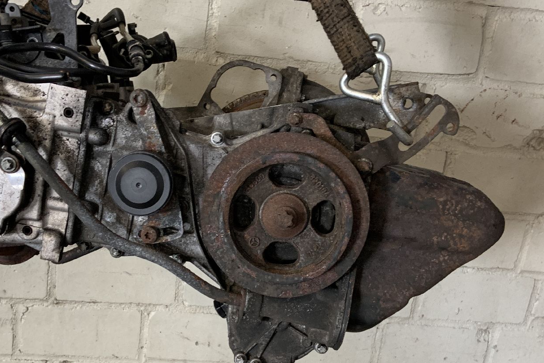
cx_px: 229
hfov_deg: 46.2
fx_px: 635
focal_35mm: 42
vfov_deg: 31.8
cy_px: 211
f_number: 1.8
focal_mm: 4.25
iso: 100
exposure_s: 1/50
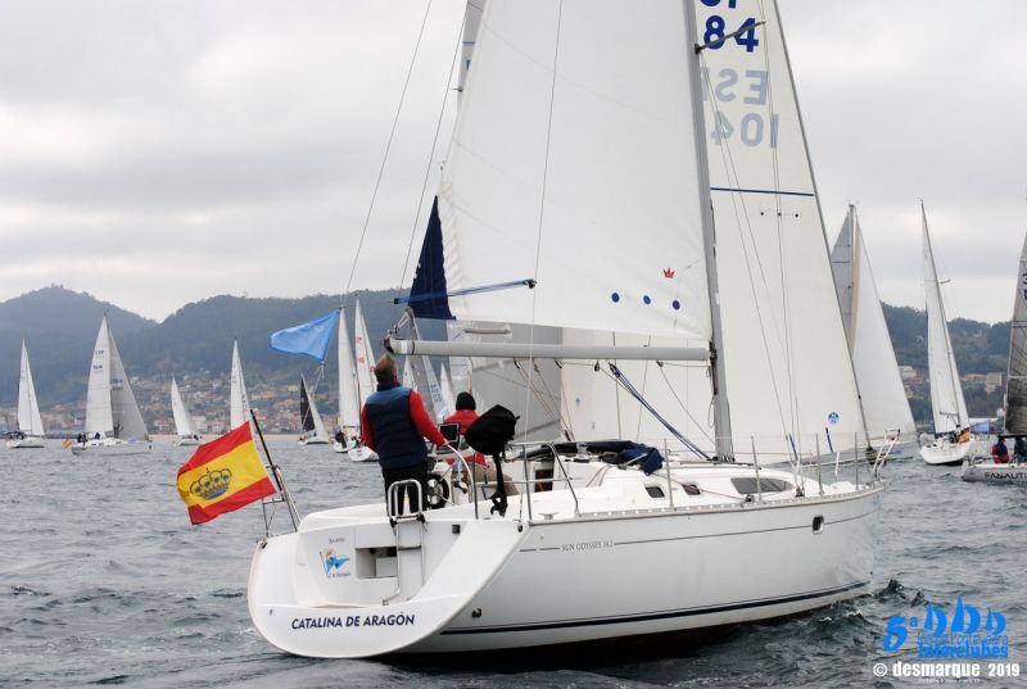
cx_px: 514
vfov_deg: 16.6
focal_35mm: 82
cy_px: 344
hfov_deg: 24.6
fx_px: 2358
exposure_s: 1/250
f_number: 8
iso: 100
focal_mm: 55
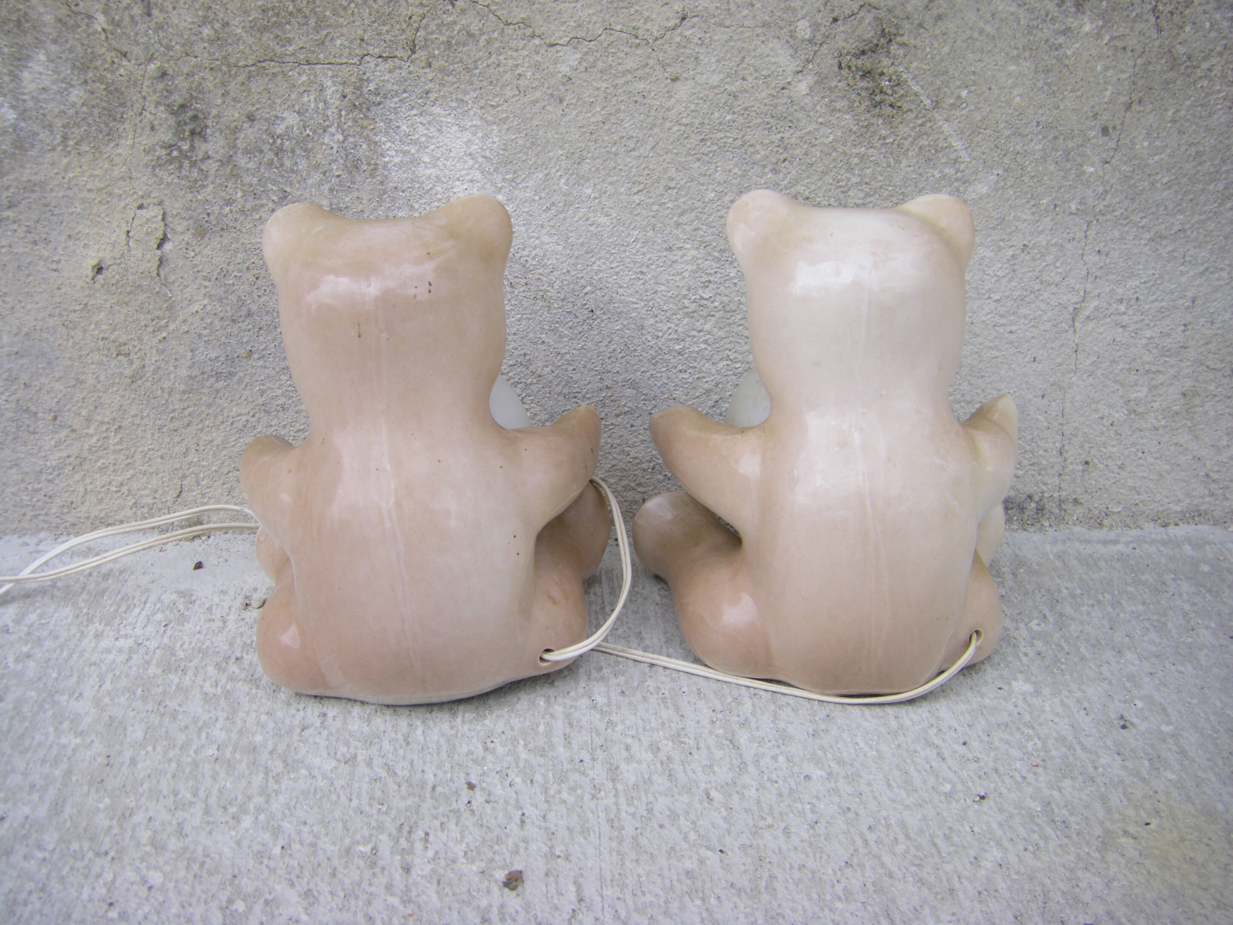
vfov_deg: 37.7
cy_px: 462
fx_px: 1354
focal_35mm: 38
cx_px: 616
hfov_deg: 49.0
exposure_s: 1/125
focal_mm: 6.3
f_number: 3.5
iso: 64
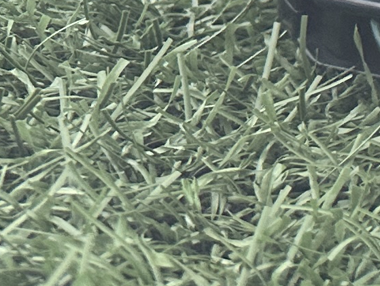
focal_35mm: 173
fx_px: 1900
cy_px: -342
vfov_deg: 8.1
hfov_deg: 8.6
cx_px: 1285
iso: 80
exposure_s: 1/3356
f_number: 1.78
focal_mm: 6.86
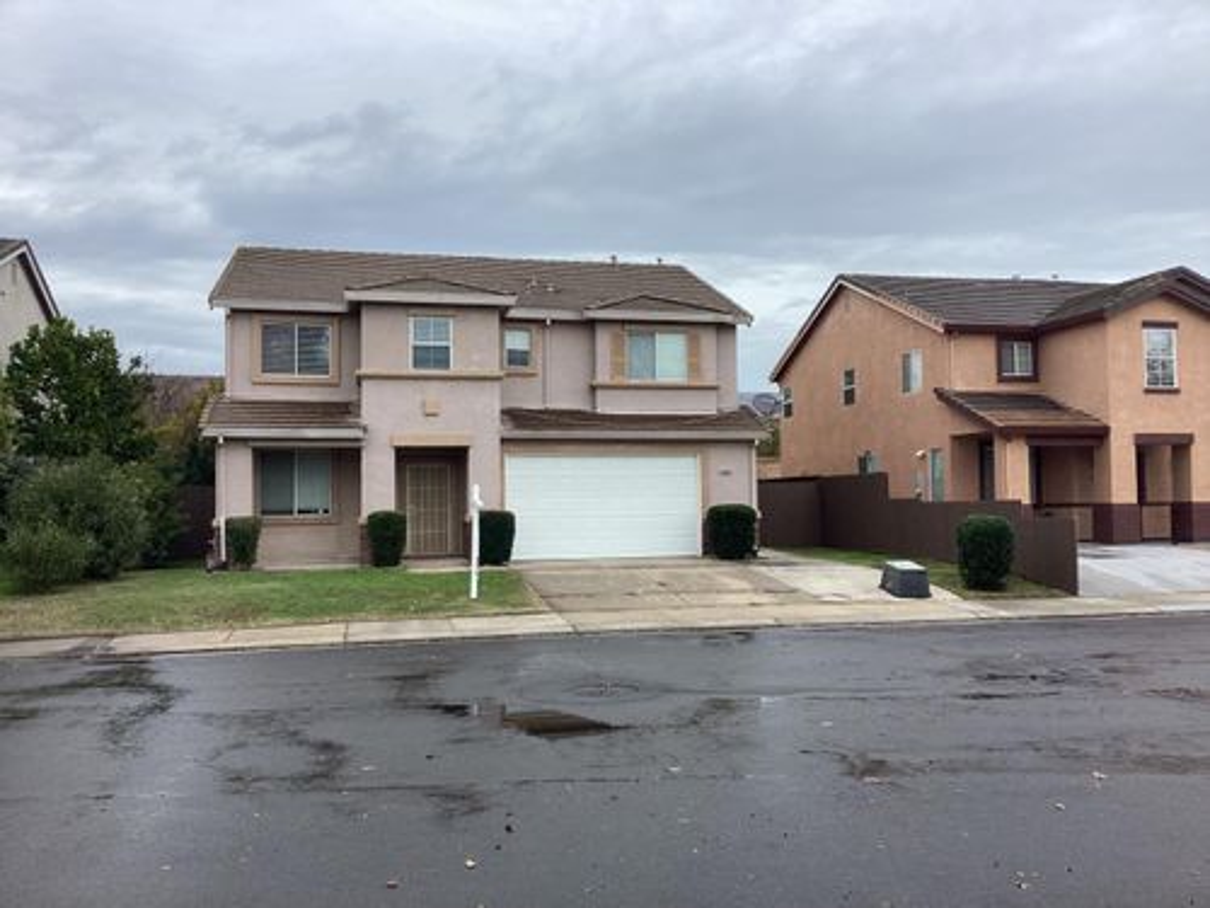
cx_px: 605
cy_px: 454
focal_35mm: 31
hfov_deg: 58.4
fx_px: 1084
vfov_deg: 45.4
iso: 25
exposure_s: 1/479
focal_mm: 3.3
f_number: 2.4
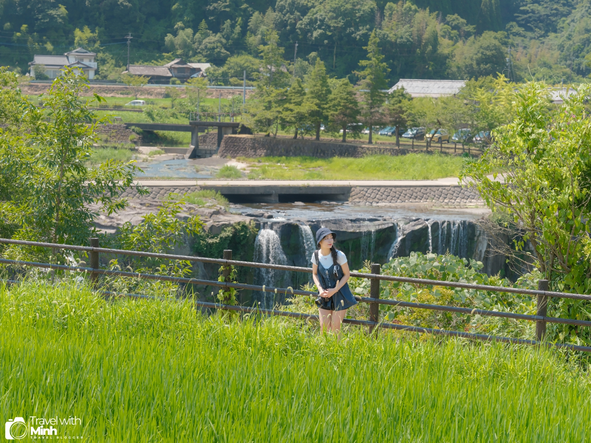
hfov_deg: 22.5
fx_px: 1485
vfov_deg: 17.0
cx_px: 296
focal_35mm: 87
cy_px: 222
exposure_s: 1/200
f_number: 8
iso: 320
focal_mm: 110
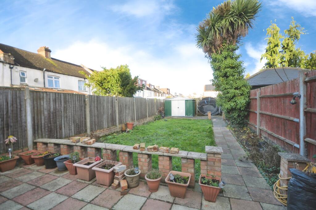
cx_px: 158
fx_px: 131
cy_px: 105
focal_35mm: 15
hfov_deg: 100.5
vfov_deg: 77.2
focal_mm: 10
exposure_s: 1/160
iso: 200
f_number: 6.3
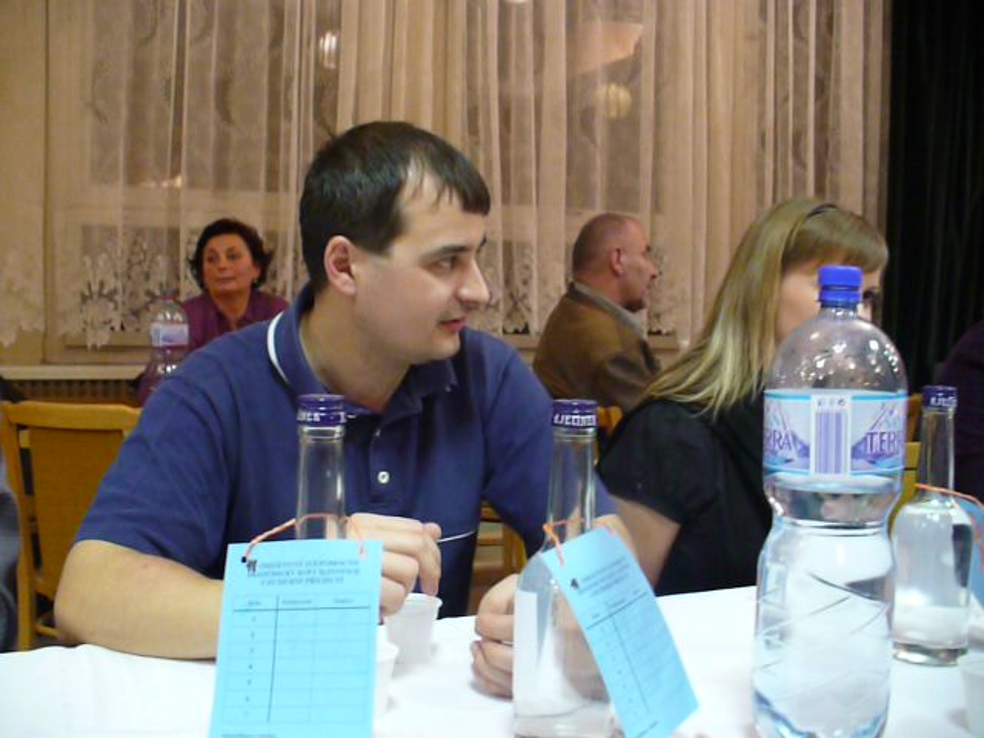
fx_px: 1052
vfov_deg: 38.7
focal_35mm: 37
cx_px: 492
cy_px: 369
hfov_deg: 50.1
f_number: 2.8
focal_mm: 6.1
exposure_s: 1/30
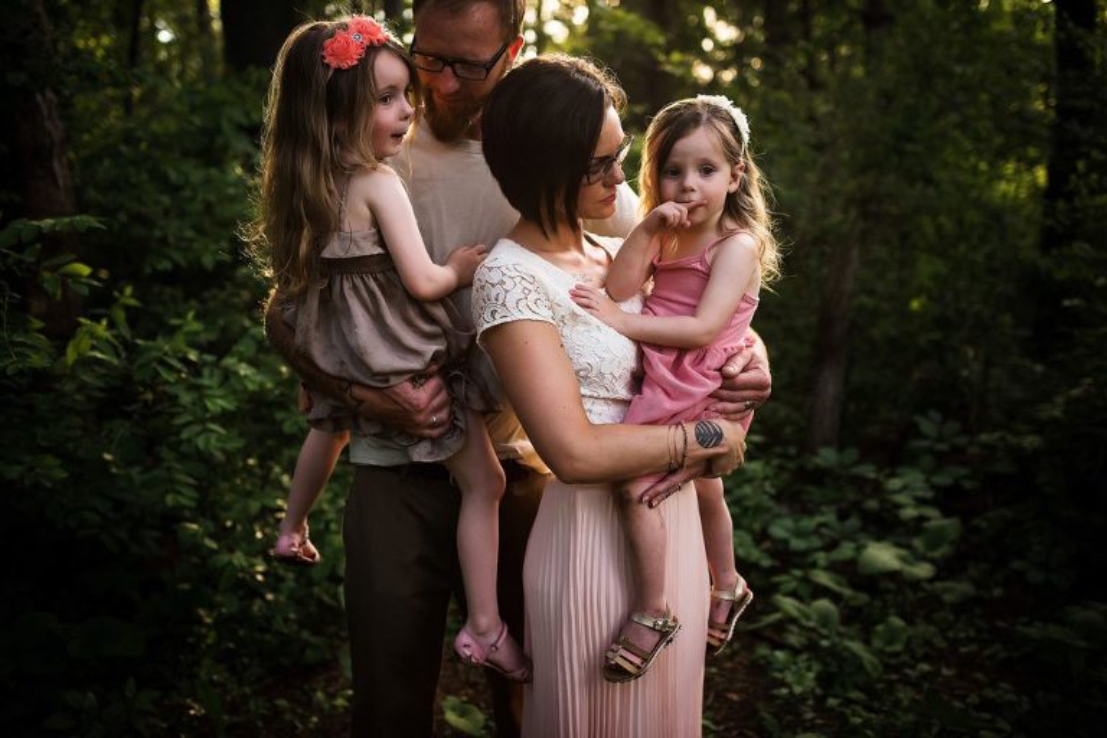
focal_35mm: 35
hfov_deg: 54.4
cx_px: 554
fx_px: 1076
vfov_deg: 37.9
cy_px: 369
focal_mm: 35
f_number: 2.2
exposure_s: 1/1000
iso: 800
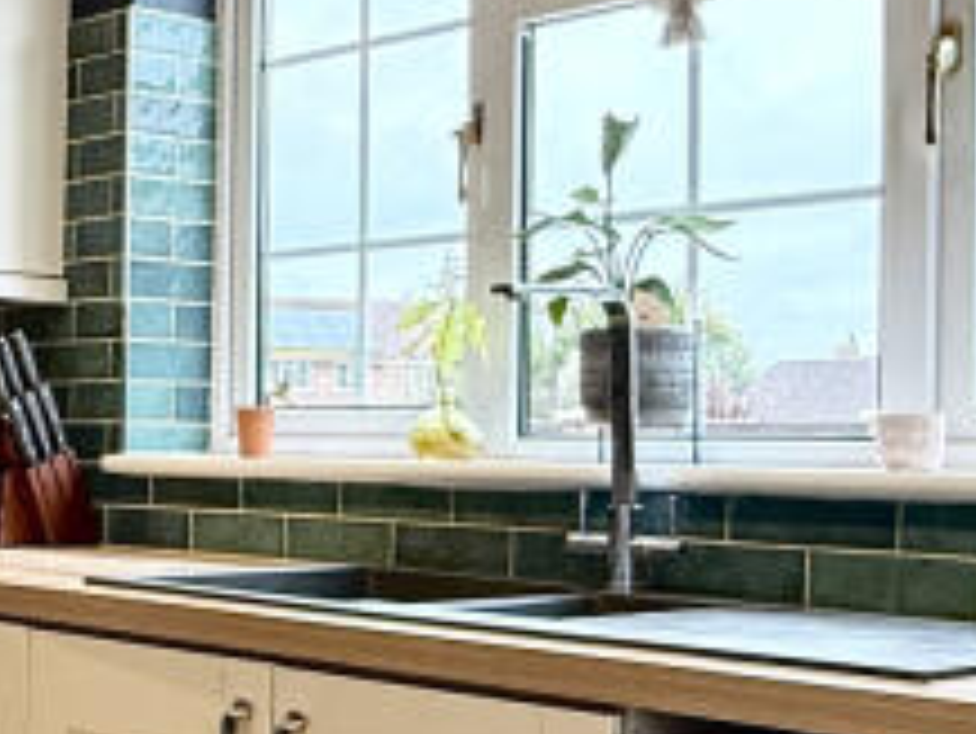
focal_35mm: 66
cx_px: 58
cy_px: 432
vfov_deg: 22.2
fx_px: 1862
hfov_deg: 28.0
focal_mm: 2.22
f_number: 2.2
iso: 125
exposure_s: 1/100
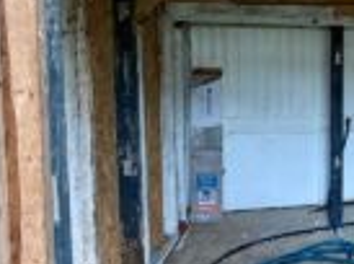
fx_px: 418
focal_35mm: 41
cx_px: 406
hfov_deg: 37.1
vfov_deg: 34.7
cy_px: 88
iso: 320
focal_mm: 2.22
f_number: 2.2
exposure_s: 1/100
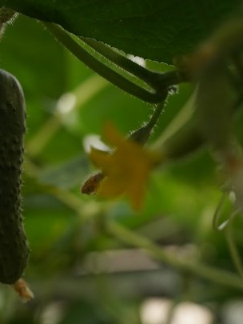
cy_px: 162
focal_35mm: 109
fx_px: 1020
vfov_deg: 18.0
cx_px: 9
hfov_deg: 13.4
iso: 4000
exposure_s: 1/160
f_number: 6.3
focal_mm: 75
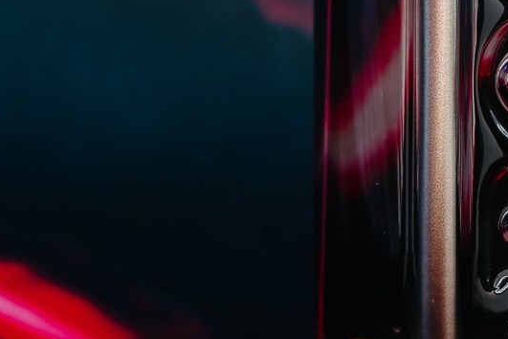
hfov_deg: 5.9
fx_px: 4896
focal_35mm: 347
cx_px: 527
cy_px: -116
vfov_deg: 3.9
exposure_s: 1/5
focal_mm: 90
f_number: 7.1
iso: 100
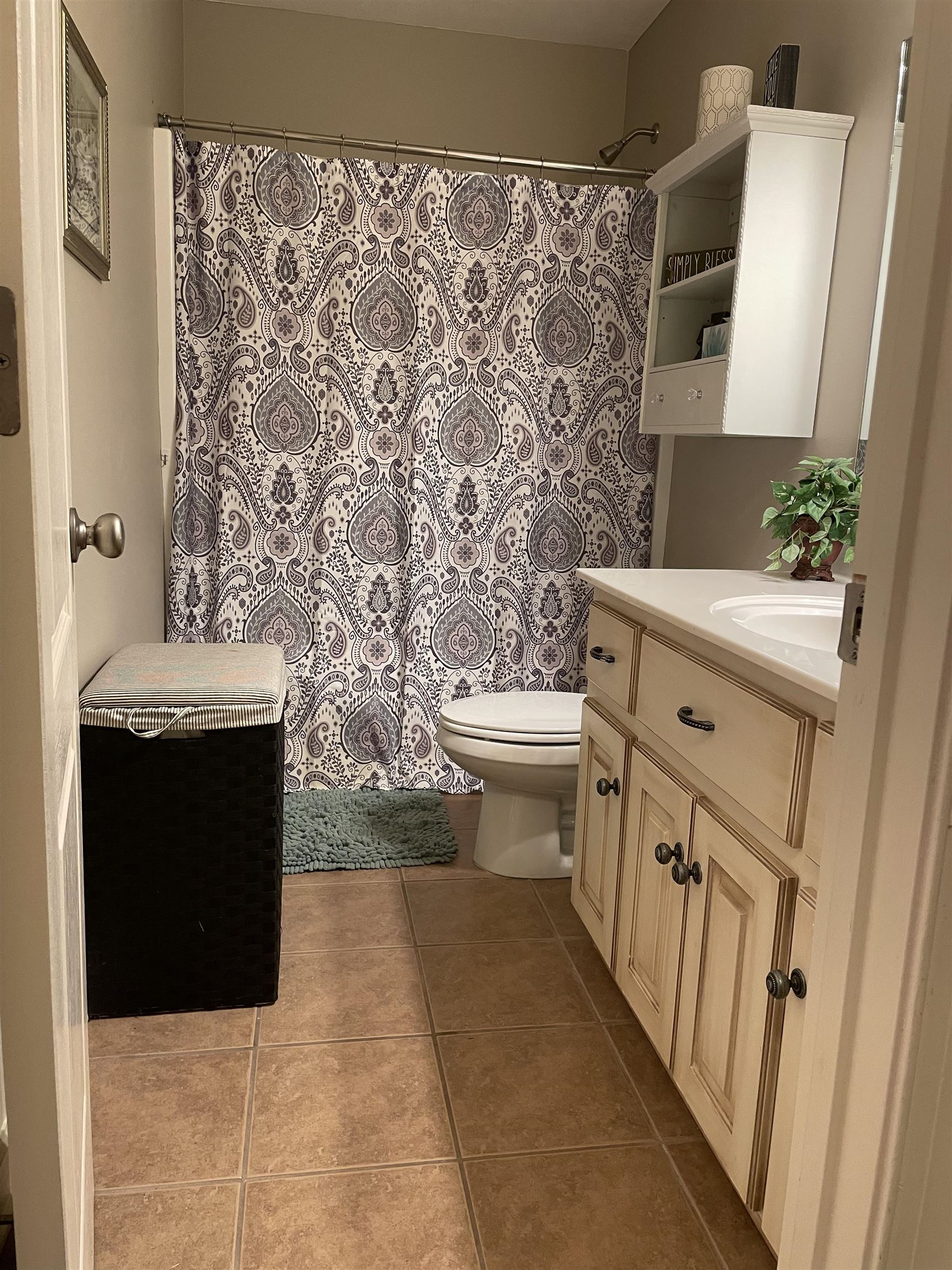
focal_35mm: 26
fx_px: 953
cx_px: 476
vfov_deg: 67.3
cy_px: 635
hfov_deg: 53.1
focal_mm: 4.2
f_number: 1.6
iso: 160
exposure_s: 1/60
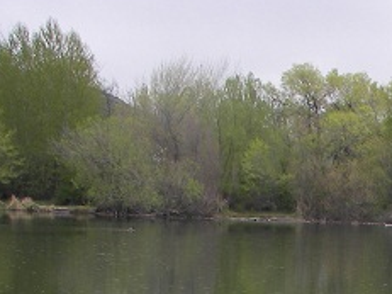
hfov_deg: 18.5
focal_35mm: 101
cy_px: 326
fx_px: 1143
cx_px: 462
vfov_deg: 14.3
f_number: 2.8
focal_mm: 6
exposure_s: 1/100
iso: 50
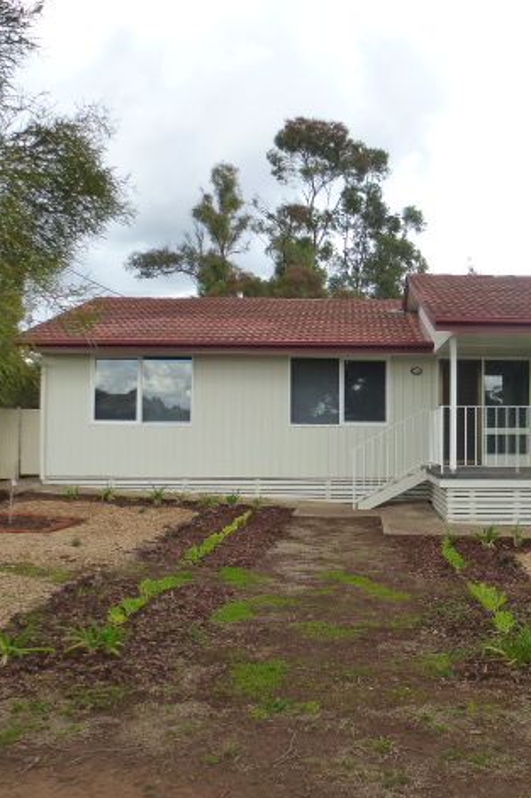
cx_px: 382
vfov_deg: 55.8
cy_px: 404
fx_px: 753
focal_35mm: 34
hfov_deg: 38.1
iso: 160
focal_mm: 4.3
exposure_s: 1/320
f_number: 3.3
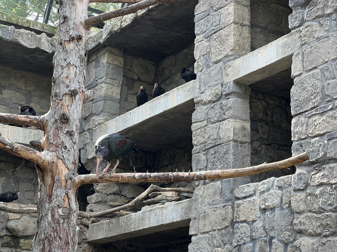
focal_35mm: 77
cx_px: 168
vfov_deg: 19.1
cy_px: 126
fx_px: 750
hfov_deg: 25.3
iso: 50
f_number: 2.8
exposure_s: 1/122
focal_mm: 9
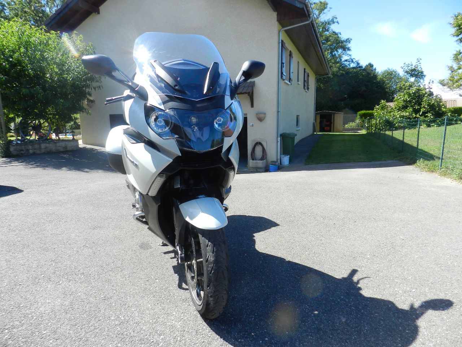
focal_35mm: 23
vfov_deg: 58.9
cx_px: 231
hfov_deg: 73.9
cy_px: 174
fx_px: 307
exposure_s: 1/640
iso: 160
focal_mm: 4
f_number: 3.4
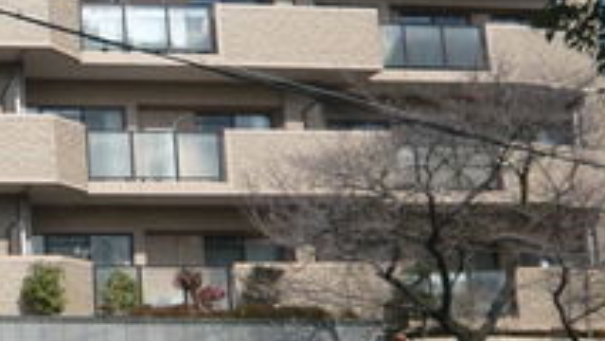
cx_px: -105
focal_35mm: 86
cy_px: 148
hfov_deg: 22.9
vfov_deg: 14.1
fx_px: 1380
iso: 100
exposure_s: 1/200
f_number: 8
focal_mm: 4.6
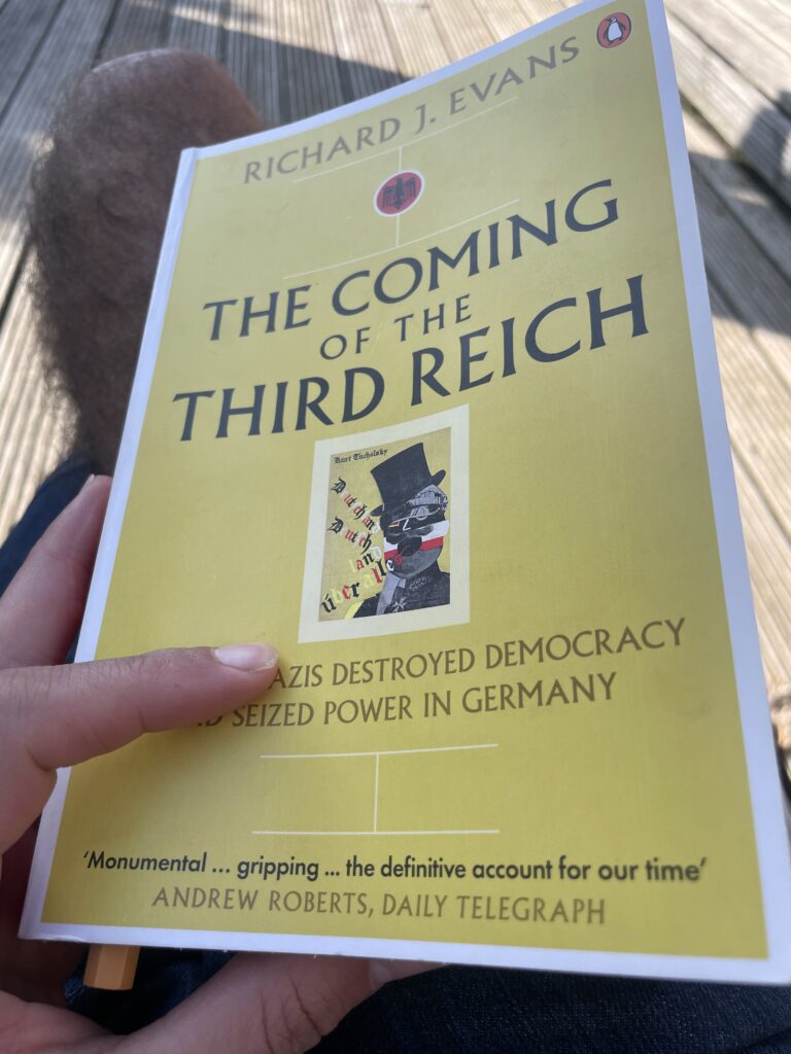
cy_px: 527
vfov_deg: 67.3
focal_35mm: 26
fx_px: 792
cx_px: 396
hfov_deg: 53.1
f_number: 1.6
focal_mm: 4.2
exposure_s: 1/1208
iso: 32
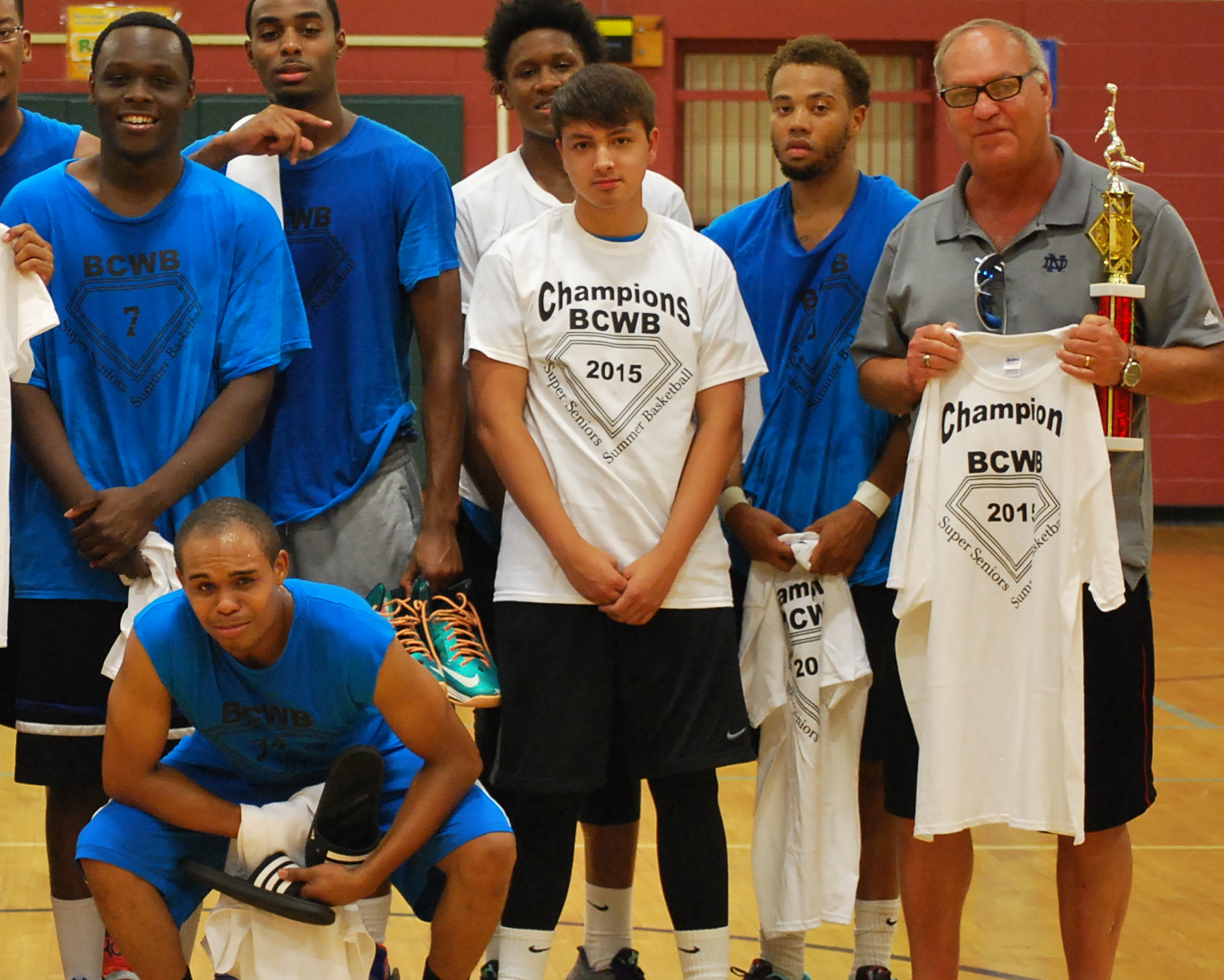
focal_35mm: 147
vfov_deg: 10.5
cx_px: 123
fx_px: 5321
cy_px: 429
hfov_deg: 13.0
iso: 800
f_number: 4
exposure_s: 1/25
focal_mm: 55
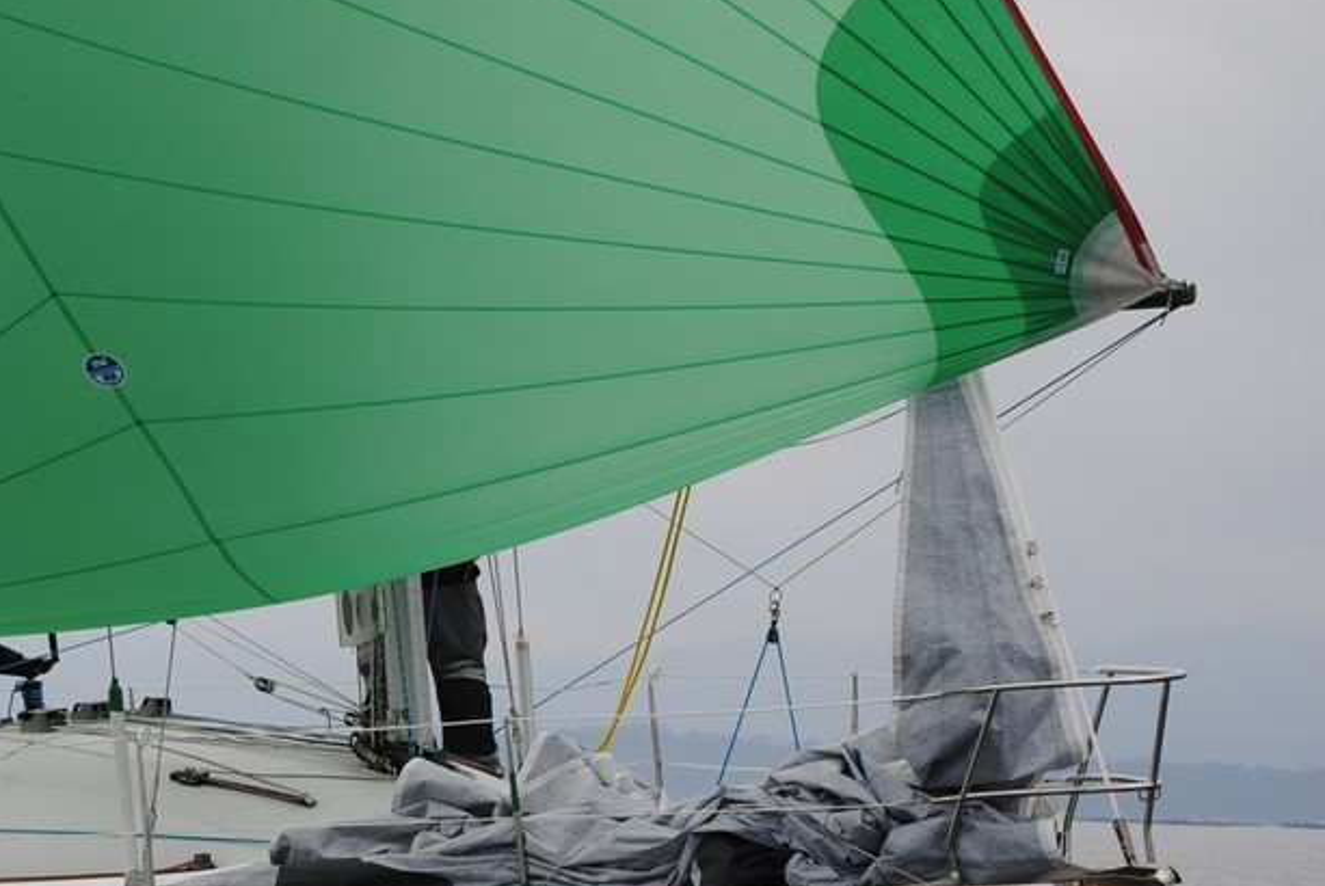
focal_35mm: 138
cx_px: 236
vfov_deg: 10.0
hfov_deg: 14.8
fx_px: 5078
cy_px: 656
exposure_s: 1/160
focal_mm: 55
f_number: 6.3
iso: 100
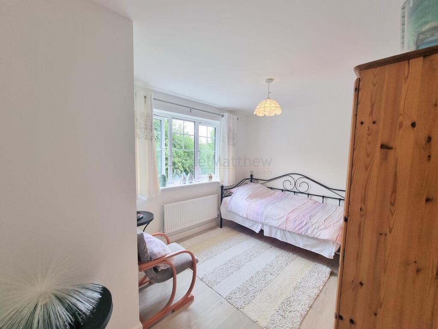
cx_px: 219
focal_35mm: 13
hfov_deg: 106.2
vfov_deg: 89.9
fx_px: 164
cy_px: 164
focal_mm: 2.2
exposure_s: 1/100
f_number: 2.2
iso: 80
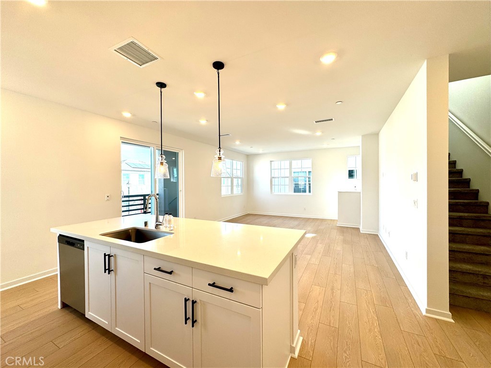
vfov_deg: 85.7
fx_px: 199
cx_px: 246
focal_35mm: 14
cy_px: 184
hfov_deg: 102.1
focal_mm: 2.22
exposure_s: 1/129
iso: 40
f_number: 2.2
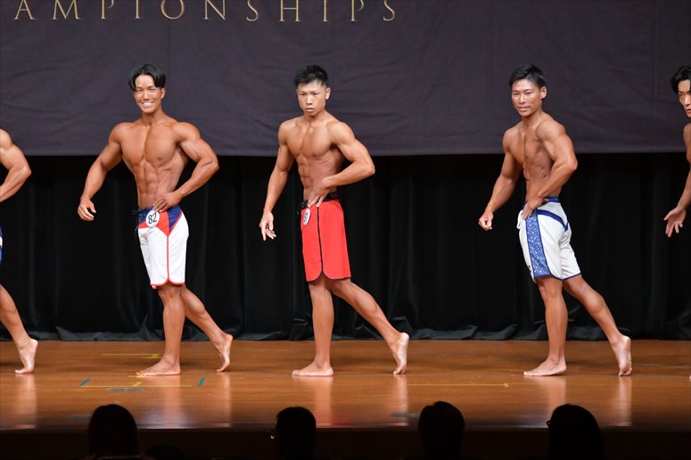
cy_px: 230
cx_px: 346
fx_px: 4317
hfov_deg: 9.2
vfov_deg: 6.1
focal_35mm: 225
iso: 5000
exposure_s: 1/400
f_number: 5.6
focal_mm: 150
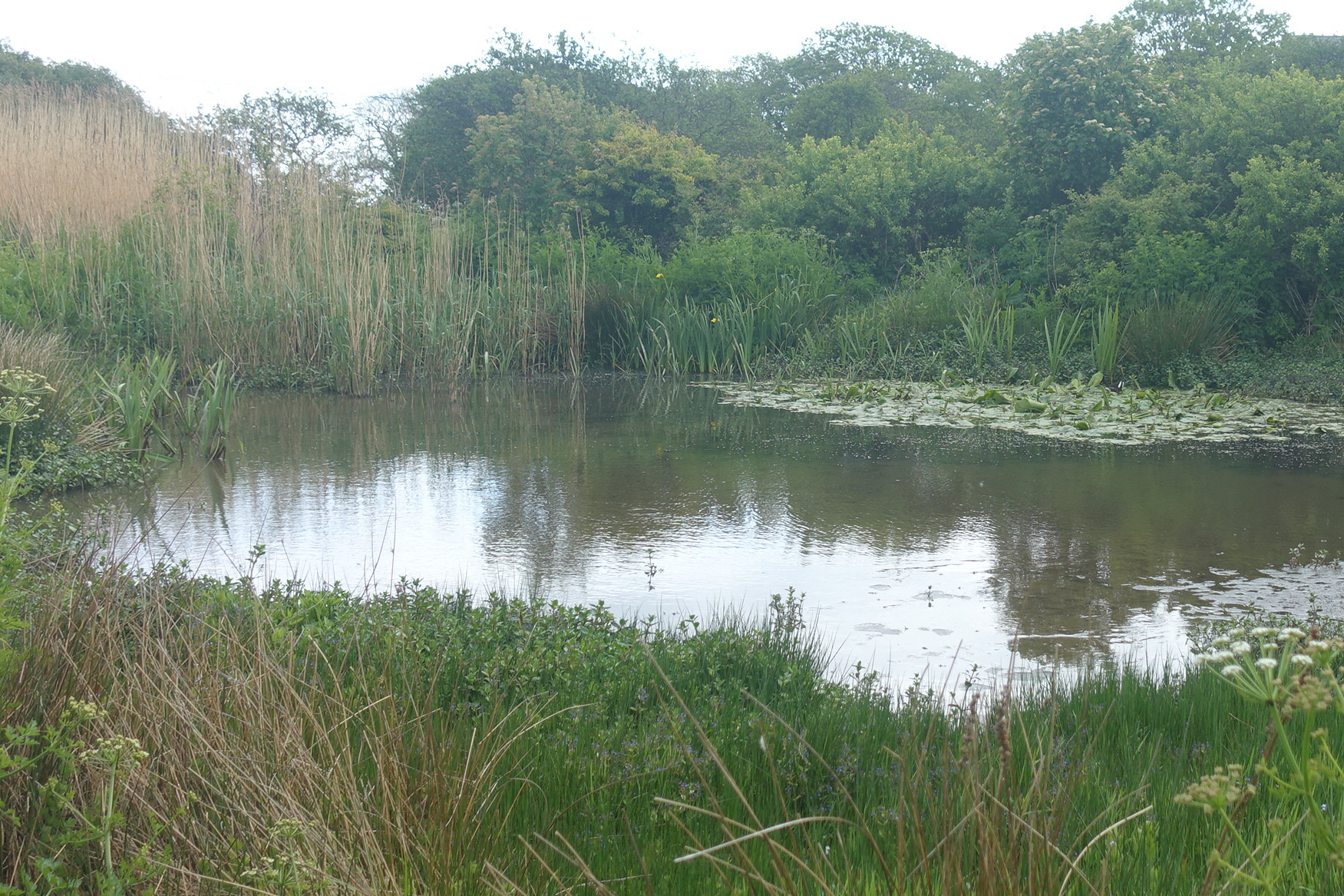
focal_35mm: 50
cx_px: 913
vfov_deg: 27.0
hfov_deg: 39.1
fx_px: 1866
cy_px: 467
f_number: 2.8
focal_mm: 11.81
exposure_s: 1/500
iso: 125
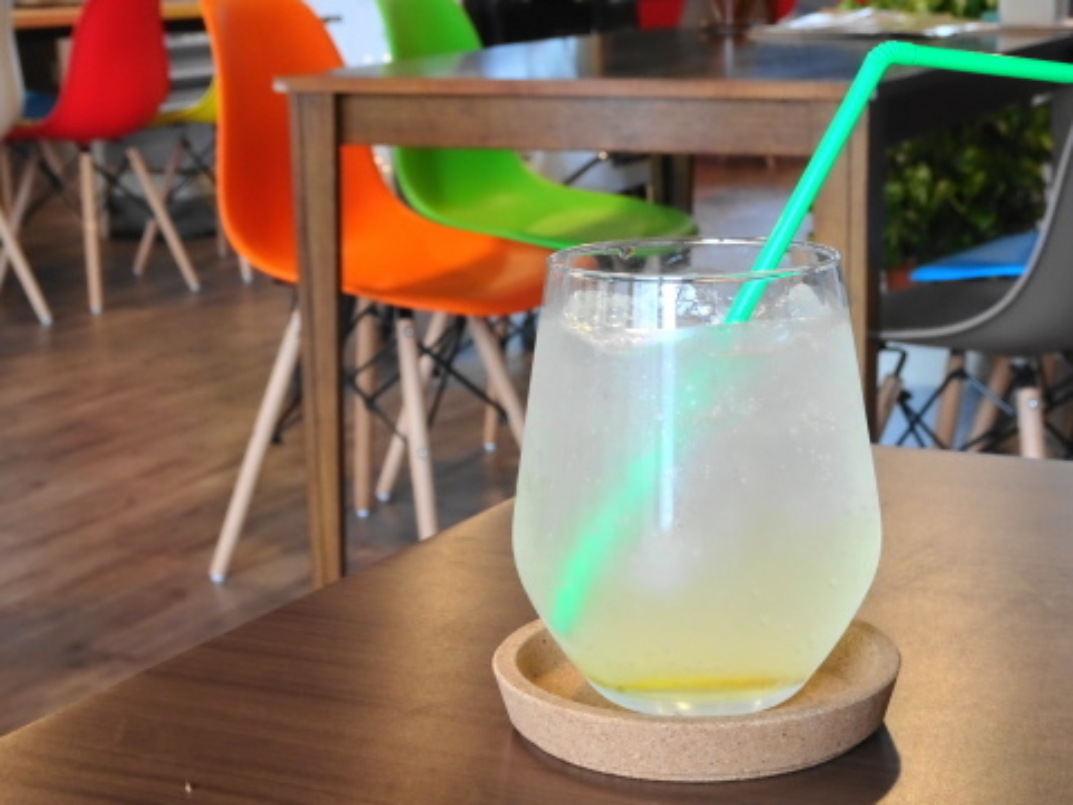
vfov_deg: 22.9
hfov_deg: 30.3
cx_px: 536
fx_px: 1984
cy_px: 402
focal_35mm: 64
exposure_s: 1/25
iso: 800
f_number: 4.5
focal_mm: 10.95
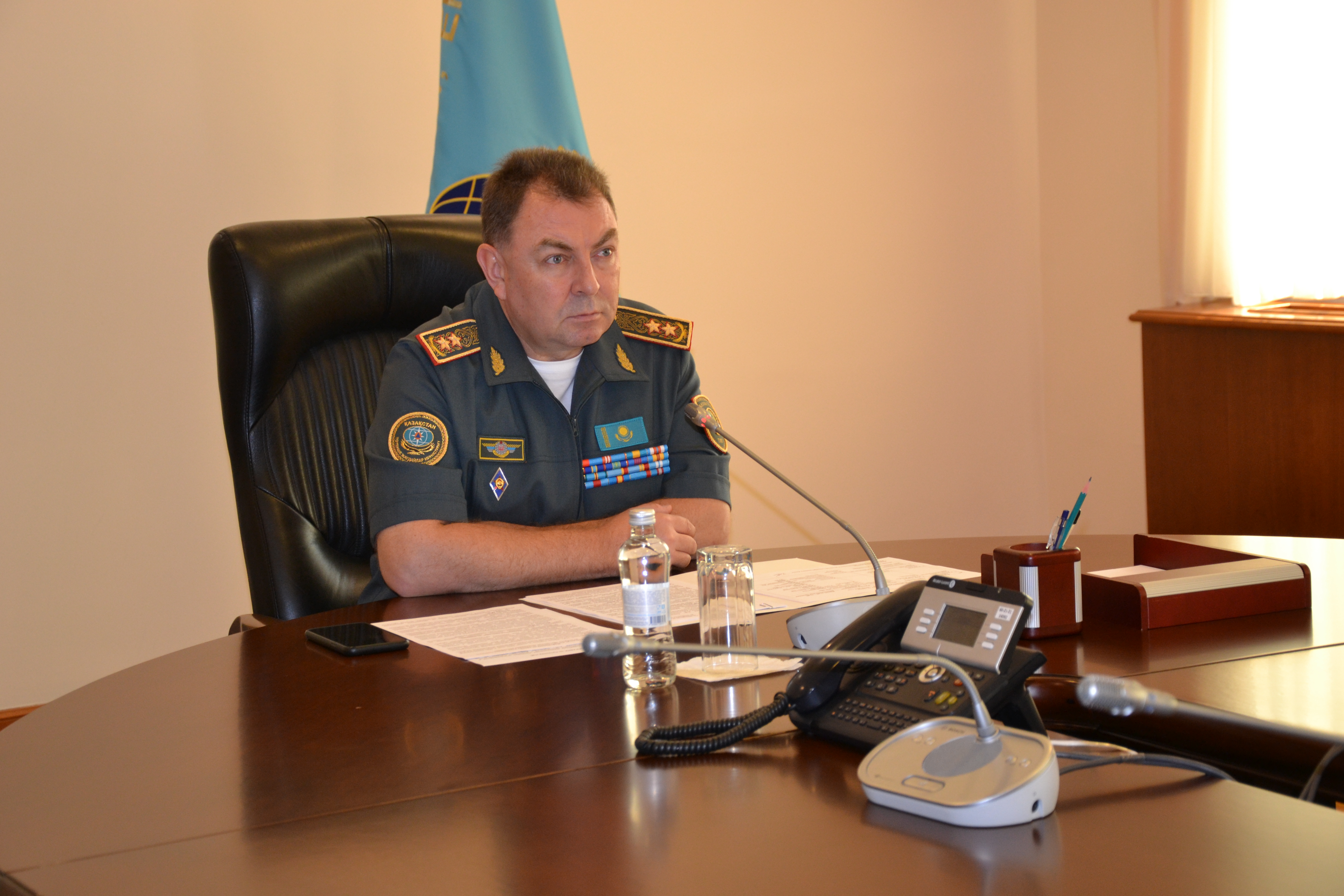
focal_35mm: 75
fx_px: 2800
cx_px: 672
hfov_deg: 27.0
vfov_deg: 18.2
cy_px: 448
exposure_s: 1/60
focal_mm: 50
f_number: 5
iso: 640
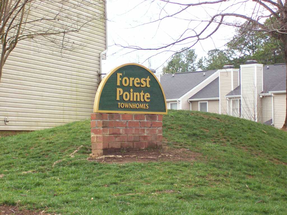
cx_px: 144
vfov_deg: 13.7
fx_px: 895
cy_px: 108
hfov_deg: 18.2
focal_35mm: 108
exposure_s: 1/127
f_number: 4.8
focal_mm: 18
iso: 140
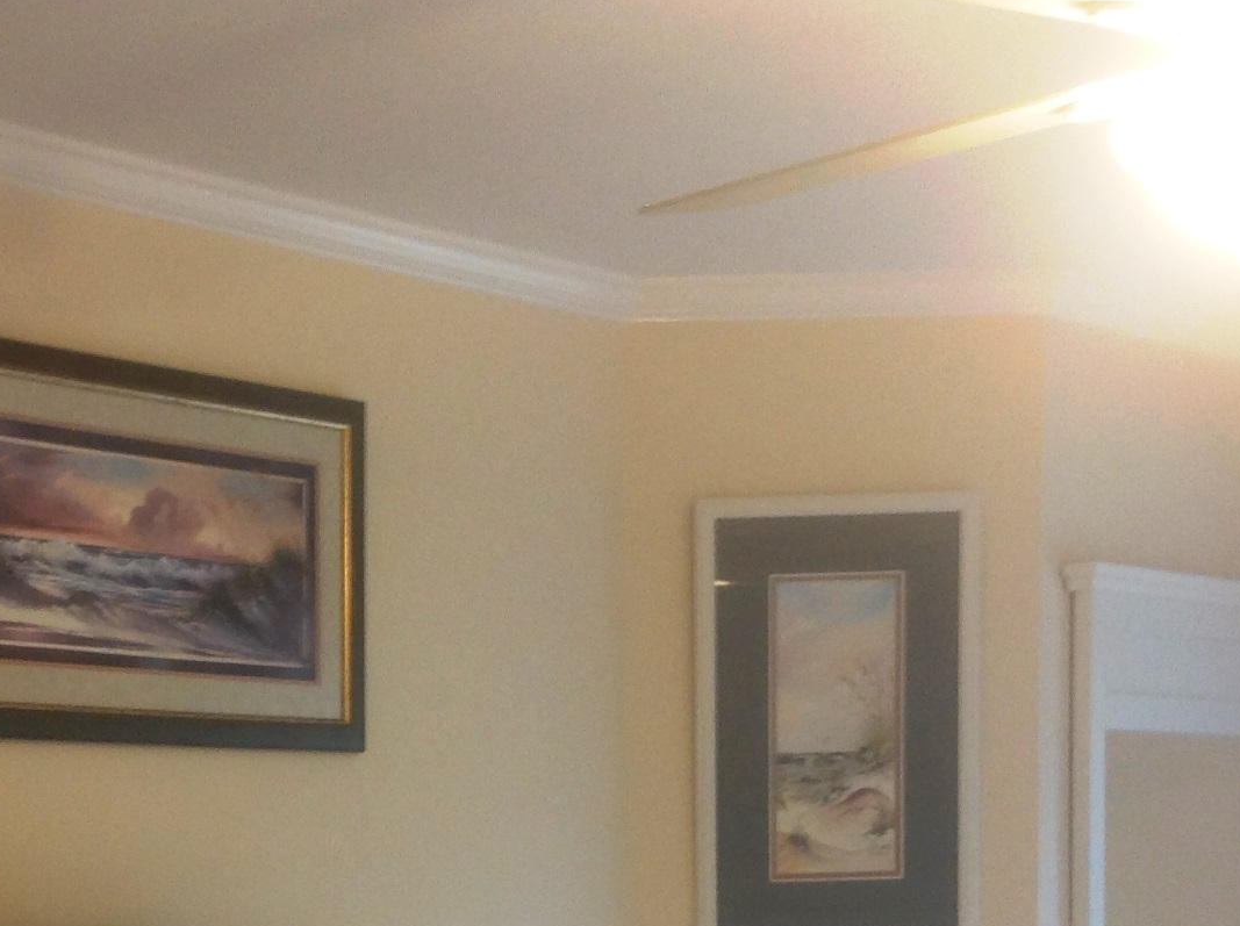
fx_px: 3040
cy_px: 1083
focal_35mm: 85
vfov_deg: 16.7
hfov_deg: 22.9
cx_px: 363
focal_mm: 4.28
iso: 64
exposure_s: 1/15
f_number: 2.4
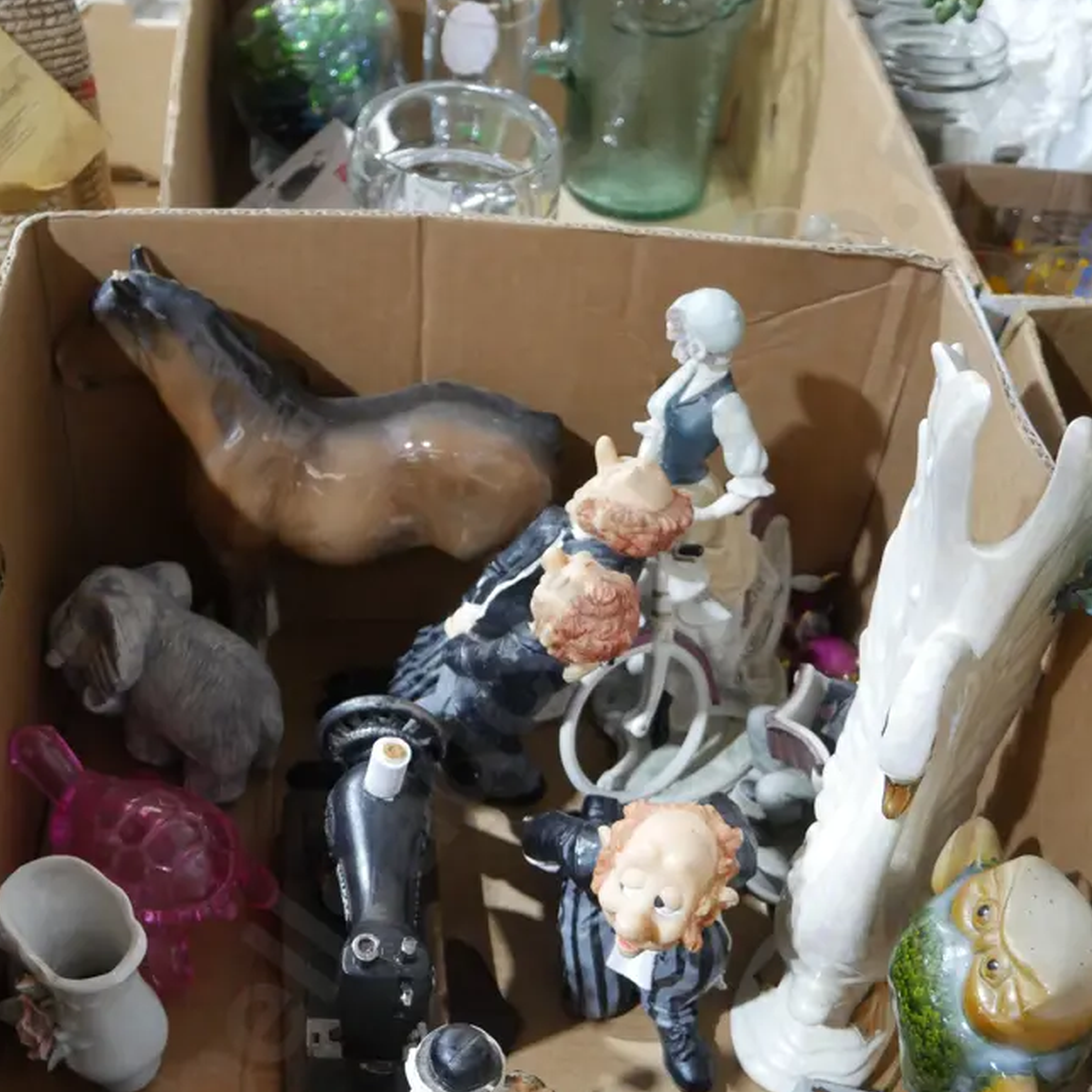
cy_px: 751
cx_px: 469
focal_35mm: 45
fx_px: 1606
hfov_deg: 37.5
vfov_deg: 37.0
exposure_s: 1/60
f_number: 3.6
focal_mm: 16
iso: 2000
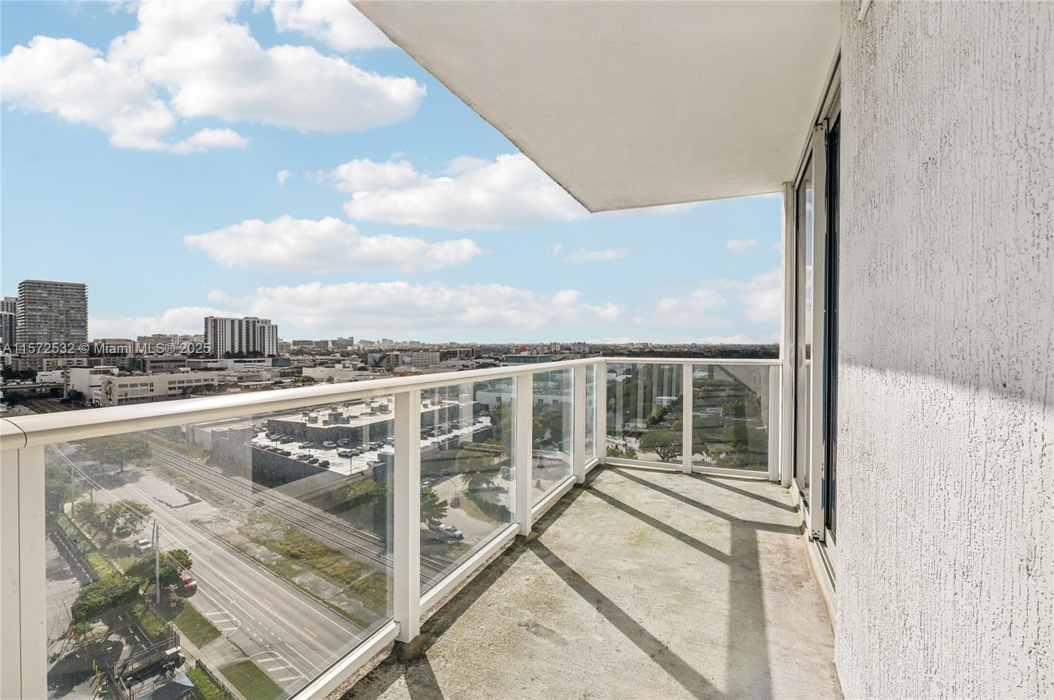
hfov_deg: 96.8
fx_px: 468
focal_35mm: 16
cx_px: 527
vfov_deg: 73.6
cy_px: 350
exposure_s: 1/125
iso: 100
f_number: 22
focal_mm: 16
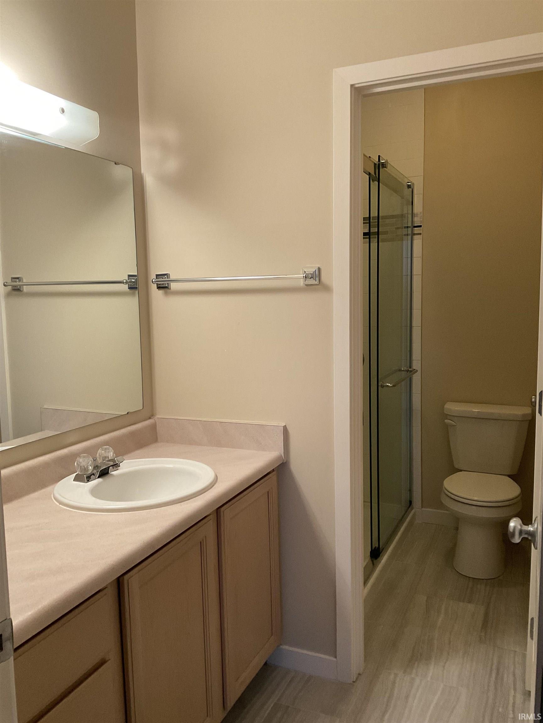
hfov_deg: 48.2
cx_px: 272
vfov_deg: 61.7
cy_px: 362
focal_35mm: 29
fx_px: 607
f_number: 1.8
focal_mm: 3
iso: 160
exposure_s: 1/60
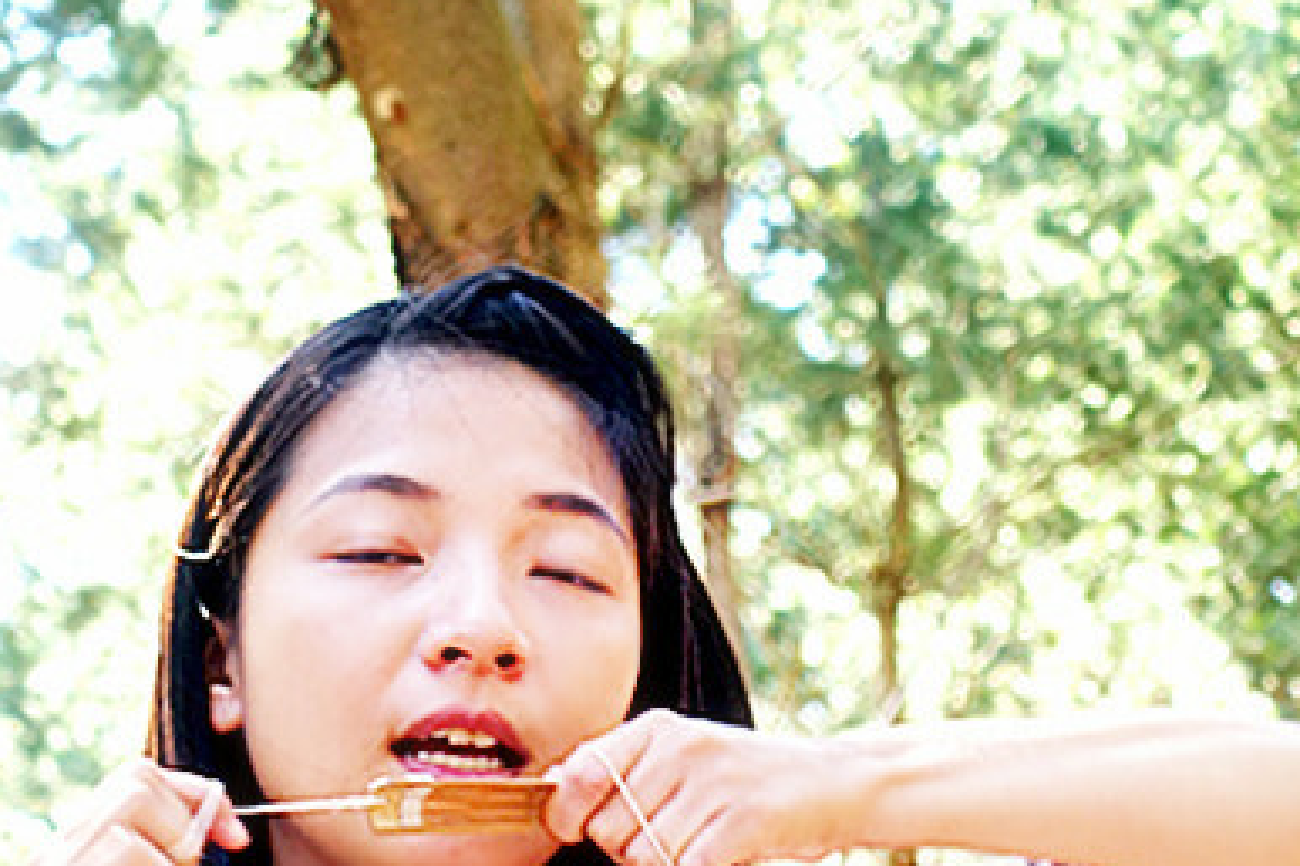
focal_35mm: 138
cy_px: 622
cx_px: 541
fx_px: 4981
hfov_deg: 14.9
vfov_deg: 9.9
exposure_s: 1/80
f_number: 3.5
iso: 125
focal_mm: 25.7
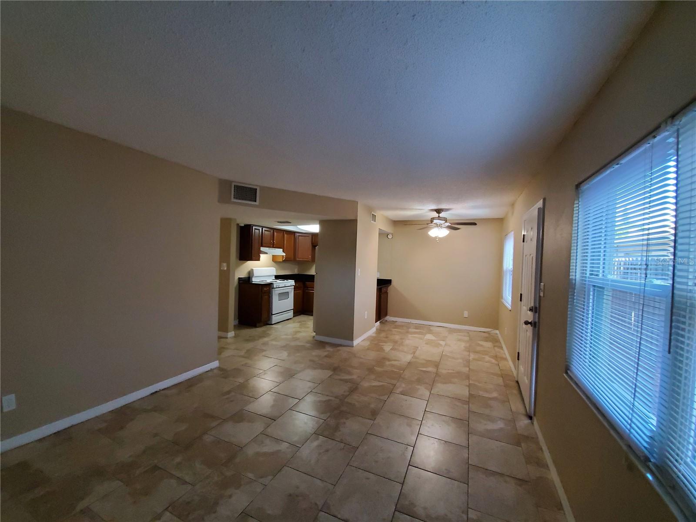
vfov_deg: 89.9
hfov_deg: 106.2
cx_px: 348
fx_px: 261
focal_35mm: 13
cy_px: 261
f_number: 2.2
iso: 500
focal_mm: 1.8
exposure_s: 1/59
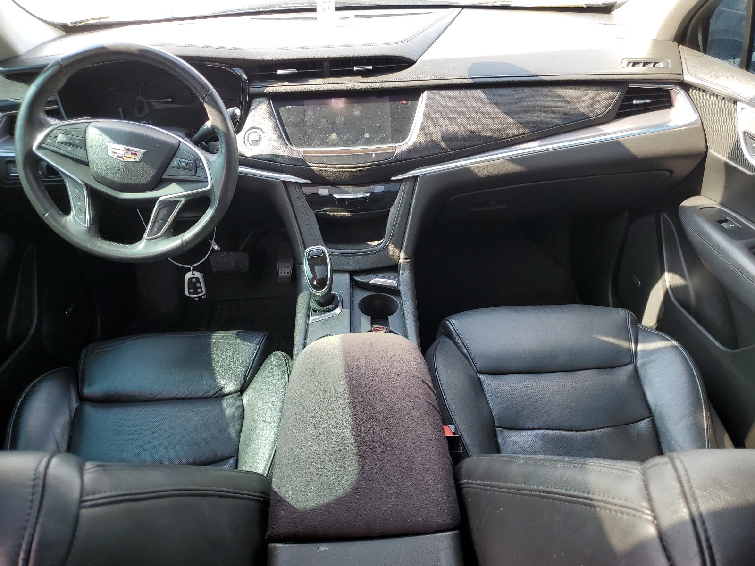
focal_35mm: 26
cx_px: 378
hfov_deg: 67.3
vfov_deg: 53.1
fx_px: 567
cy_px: 283
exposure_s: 1/123
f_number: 1.5
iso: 50
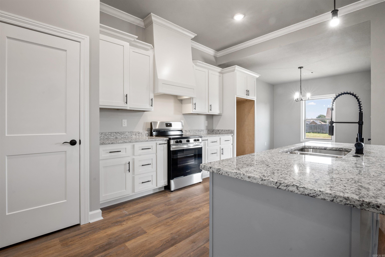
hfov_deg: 96.7
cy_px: 128
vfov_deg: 73.7
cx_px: 192
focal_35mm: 16
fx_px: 171
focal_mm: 16
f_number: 22
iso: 1000
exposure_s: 1/4
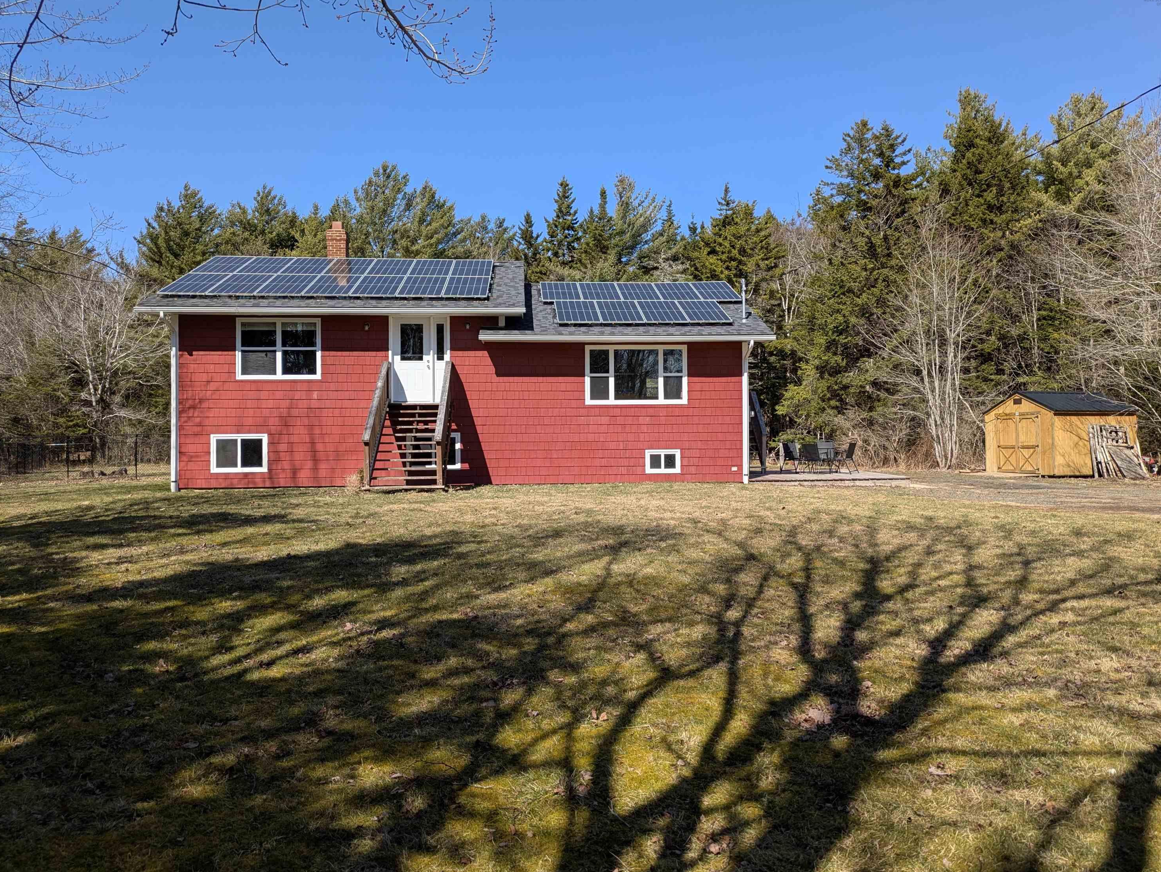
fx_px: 872
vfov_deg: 53.1
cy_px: 420
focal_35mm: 26
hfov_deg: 67.3
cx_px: 602
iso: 45
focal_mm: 5.43
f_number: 1.89
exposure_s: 1/1919
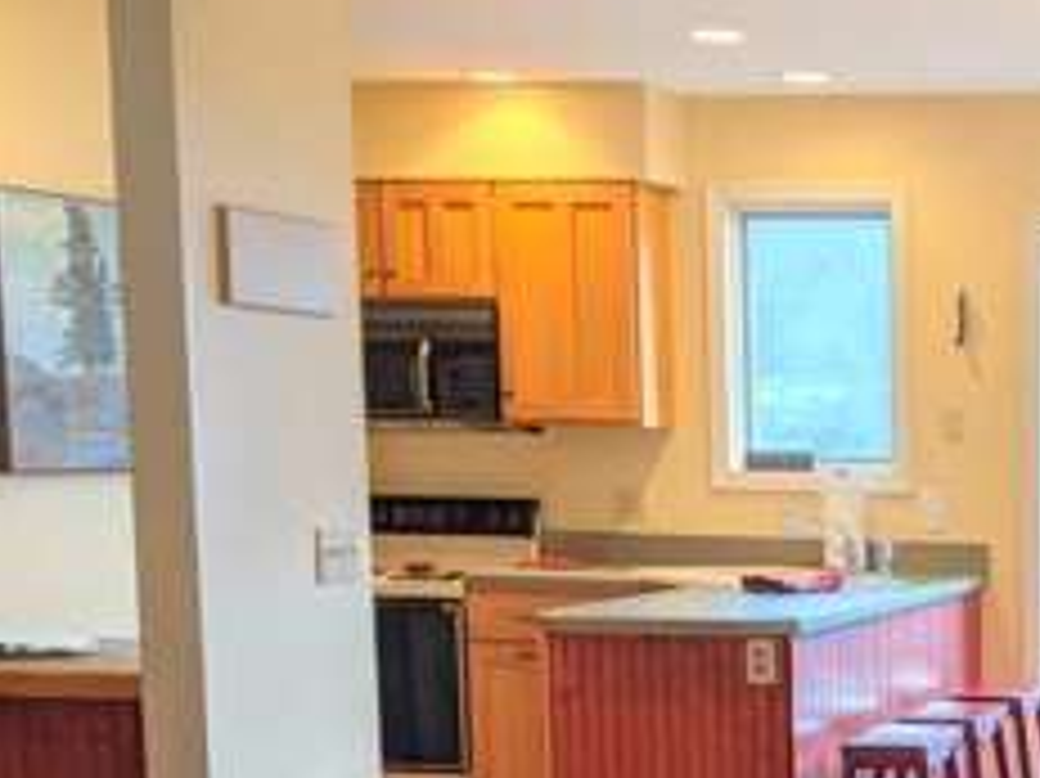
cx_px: 1168
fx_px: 2402
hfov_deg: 22.9
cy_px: 859
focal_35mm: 80
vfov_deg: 17.8
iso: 68
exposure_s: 1/120
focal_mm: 4.44
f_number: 1.8
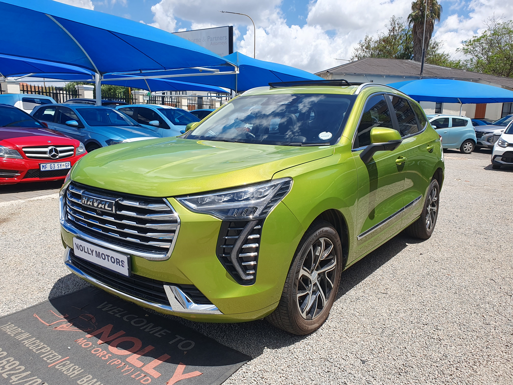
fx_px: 385
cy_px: 192
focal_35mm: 26
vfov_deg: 53.1
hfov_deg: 67.3
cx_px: 256
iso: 50
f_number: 2.4
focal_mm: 4.32
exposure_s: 1/1376
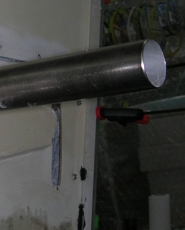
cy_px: 32
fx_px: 780
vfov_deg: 16.7
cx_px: -29
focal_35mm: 114
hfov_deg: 13.2
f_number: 2.8
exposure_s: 1/60.1
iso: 64
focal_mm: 7.8
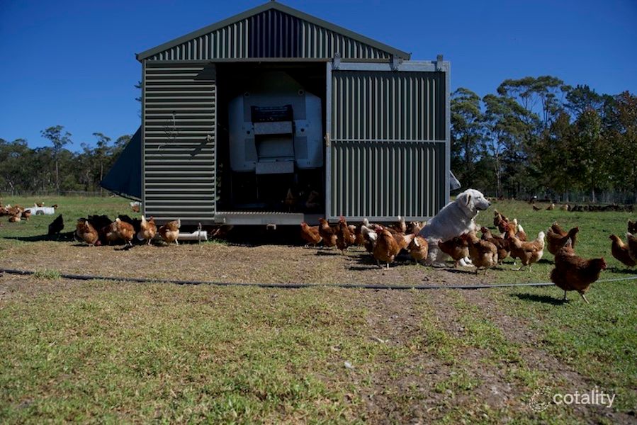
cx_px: 318
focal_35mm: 28
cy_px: 212
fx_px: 496
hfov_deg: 65.5
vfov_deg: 46.4
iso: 200
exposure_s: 1/1600
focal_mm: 28
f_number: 4.5
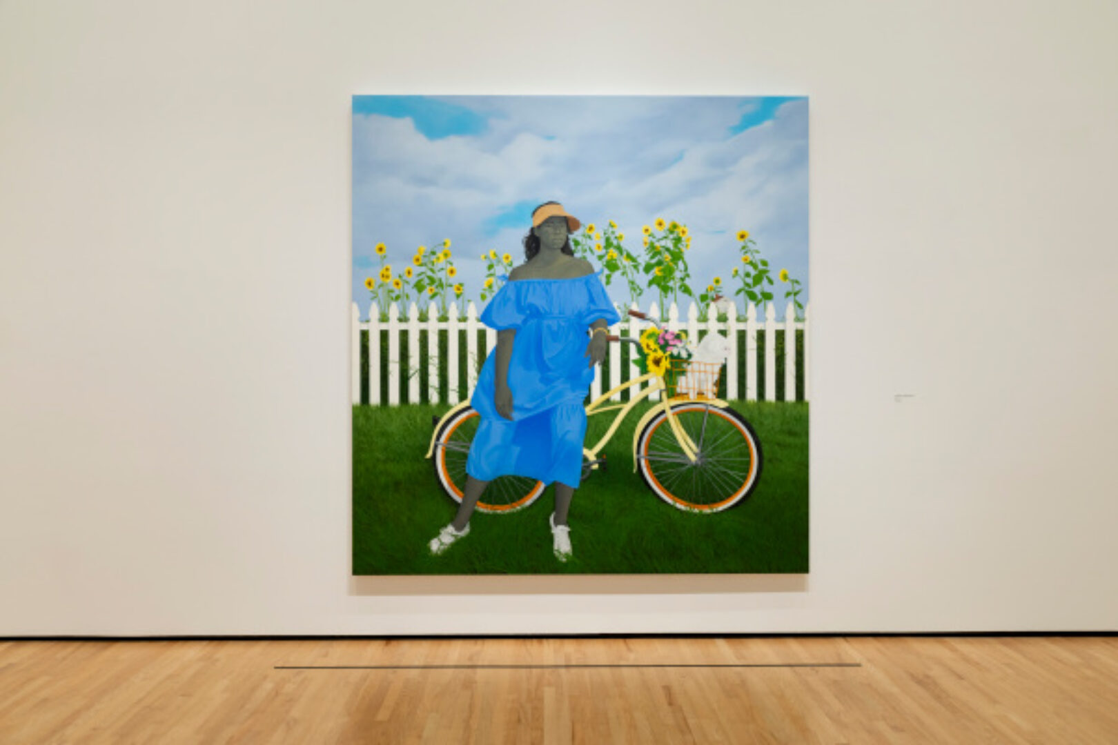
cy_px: 372
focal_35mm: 34
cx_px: 559
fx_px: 1056
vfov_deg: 38.9
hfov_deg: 55.8
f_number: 8
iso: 400
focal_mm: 34
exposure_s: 1/13
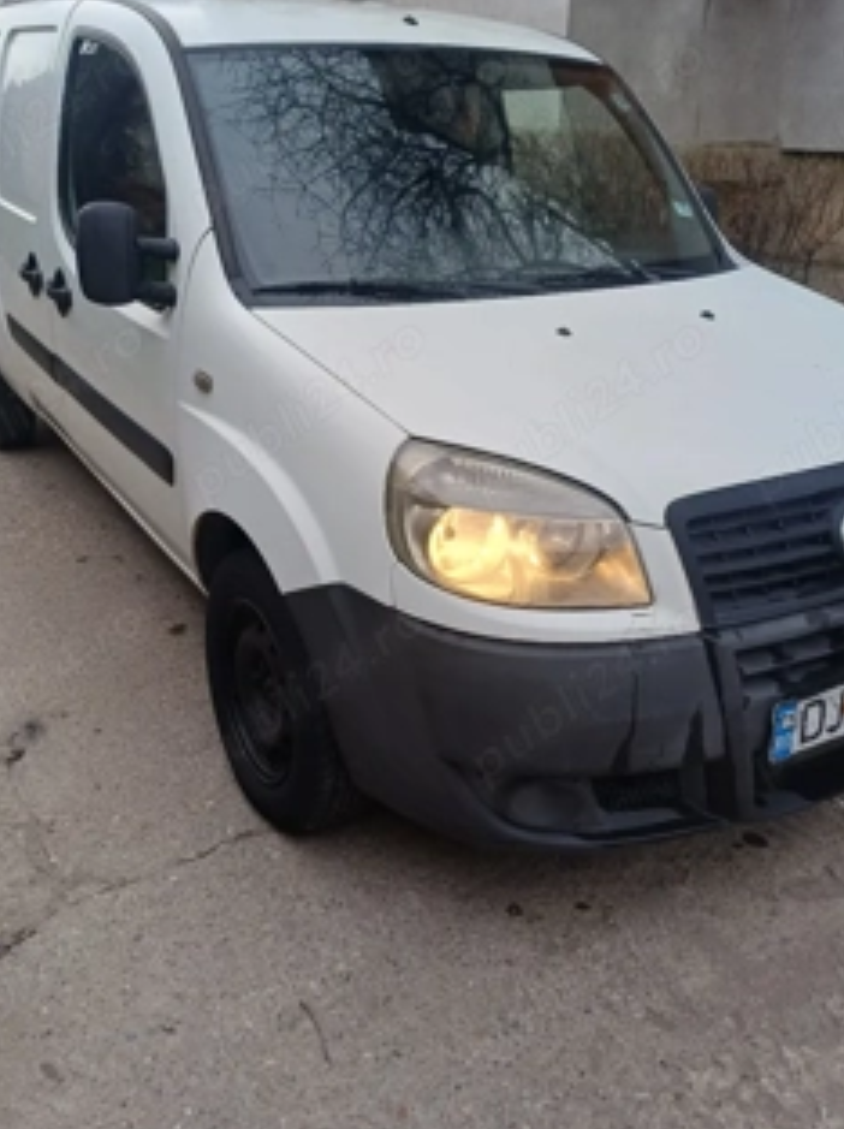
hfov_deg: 44.0
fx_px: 1042
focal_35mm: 32
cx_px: 379
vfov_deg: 56.5
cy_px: 454
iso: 50
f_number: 1.8
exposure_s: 1/137
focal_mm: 4.65
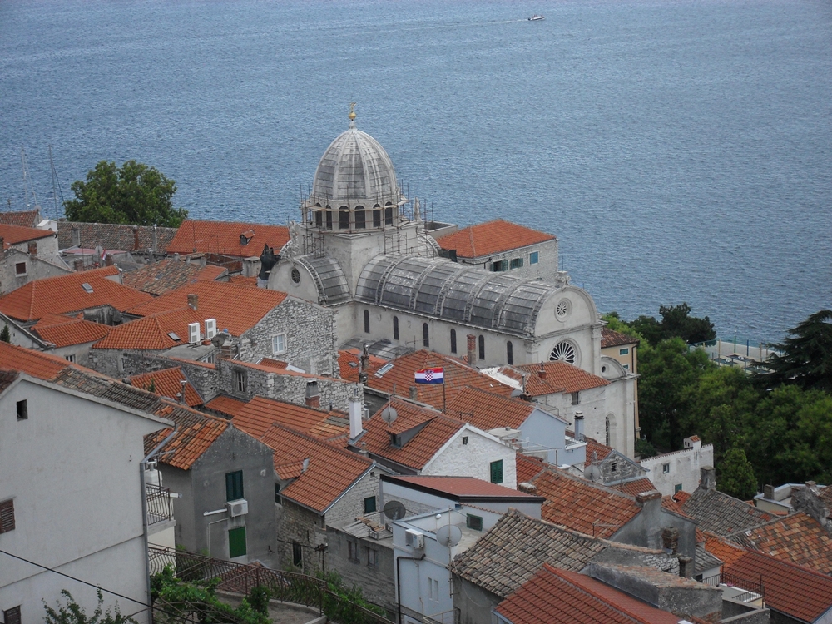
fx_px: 2524
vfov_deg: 14.1
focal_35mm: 105
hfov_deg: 18.7
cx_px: 416
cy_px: 312
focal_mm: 18.9
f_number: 5.8
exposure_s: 1/250
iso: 100
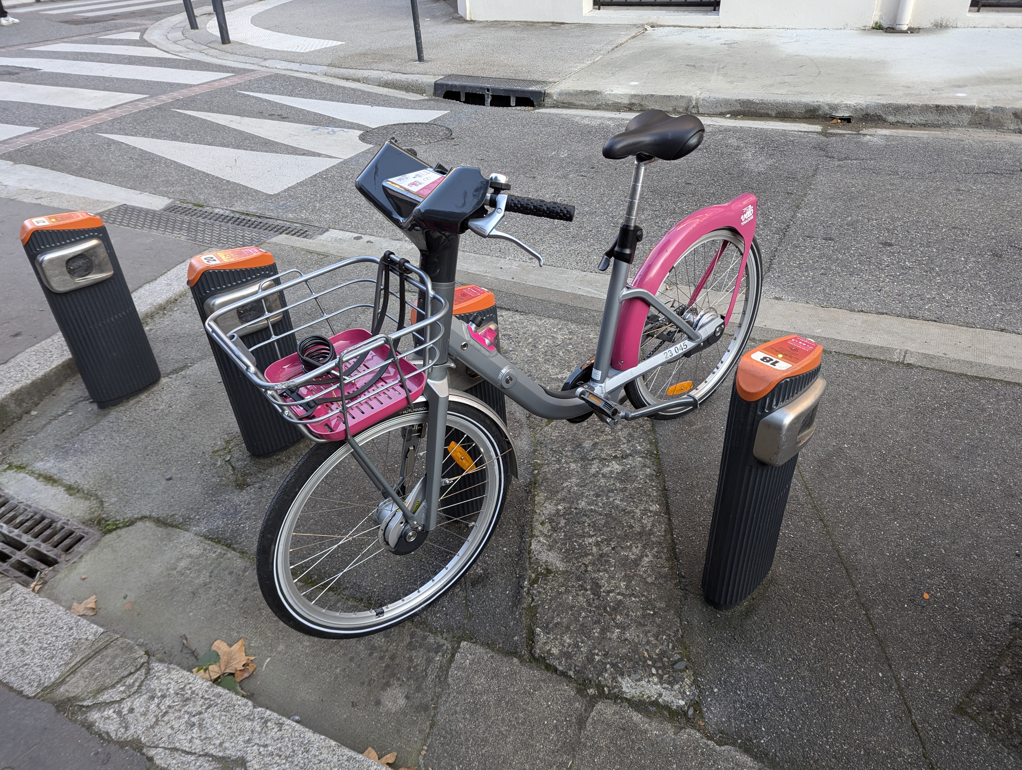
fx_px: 710
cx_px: 511
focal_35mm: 24
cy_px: 385
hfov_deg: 71.5
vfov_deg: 56.9
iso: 74
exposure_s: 1/183
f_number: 1.85
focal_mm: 6.81
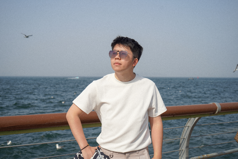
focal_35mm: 44
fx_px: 291
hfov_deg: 44.5
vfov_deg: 30.5
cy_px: 80
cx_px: 119
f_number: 5
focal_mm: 44
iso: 100
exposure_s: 1/1000
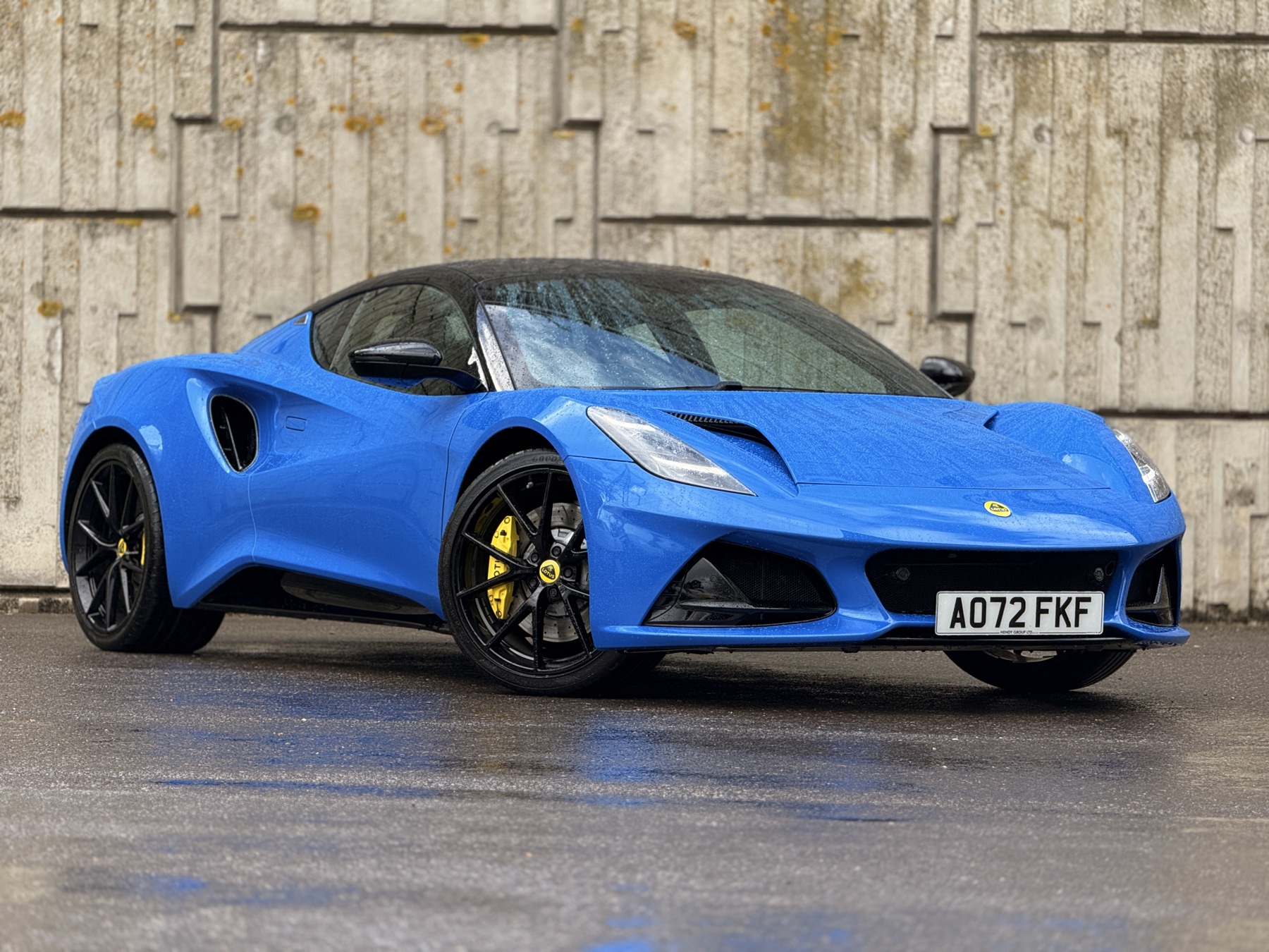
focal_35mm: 120
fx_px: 4399
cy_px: 476
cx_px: 634
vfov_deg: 12.3
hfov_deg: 16.4
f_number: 2.8
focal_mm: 15.66
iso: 64
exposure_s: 1/389
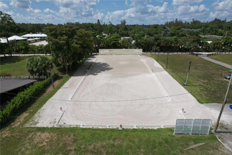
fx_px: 142
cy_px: 78
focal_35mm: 22
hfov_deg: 78.6
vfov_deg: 57.2
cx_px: 116
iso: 100
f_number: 2.8
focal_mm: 8.38
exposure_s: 1/1000
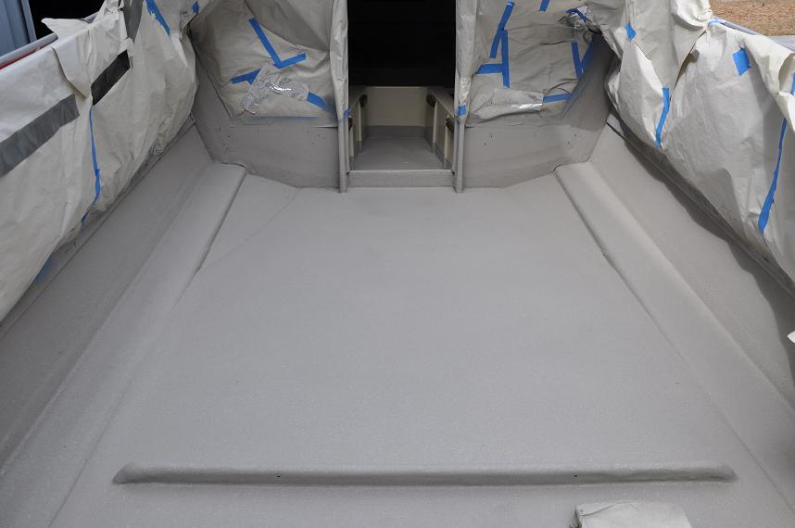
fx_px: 728
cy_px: 264
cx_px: 398
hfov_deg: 57.3
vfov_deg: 39.9
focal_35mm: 33
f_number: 8
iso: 200
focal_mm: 22
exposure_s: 1/250
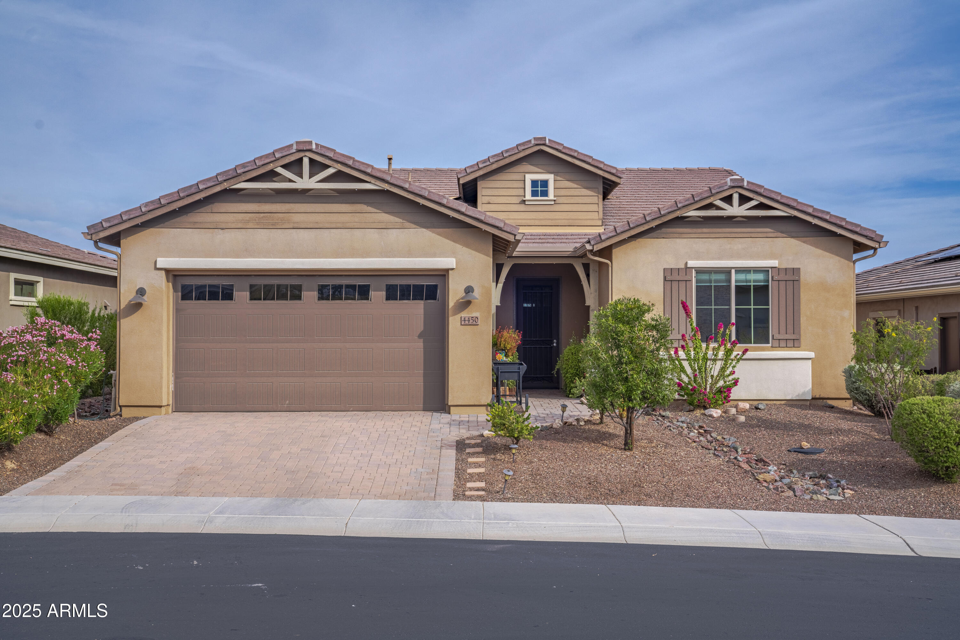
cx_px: 480
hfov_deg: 48.5
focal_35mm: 40
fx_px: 1067
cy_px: 320
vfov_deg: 33.4
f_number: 8
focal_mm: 40
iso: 160
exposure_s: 1/8000
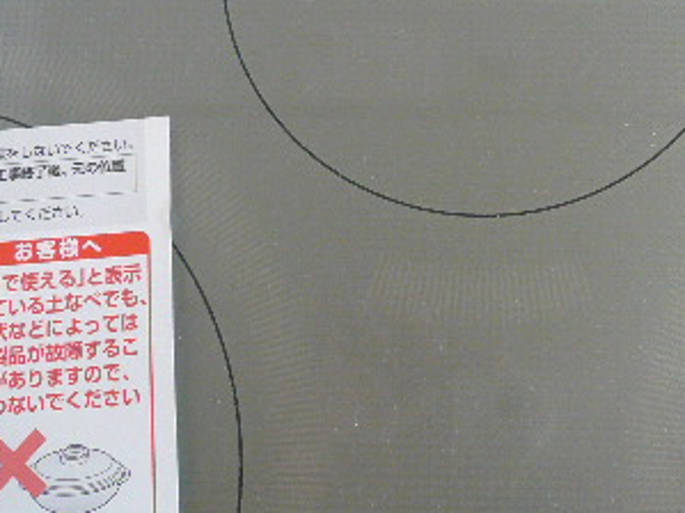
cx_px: 499
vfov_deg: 24.1
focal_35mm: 60
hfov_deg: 31.7
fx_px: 1187
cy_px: 119
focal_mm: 4.6
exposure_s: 1/13
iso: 200
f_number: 2.8
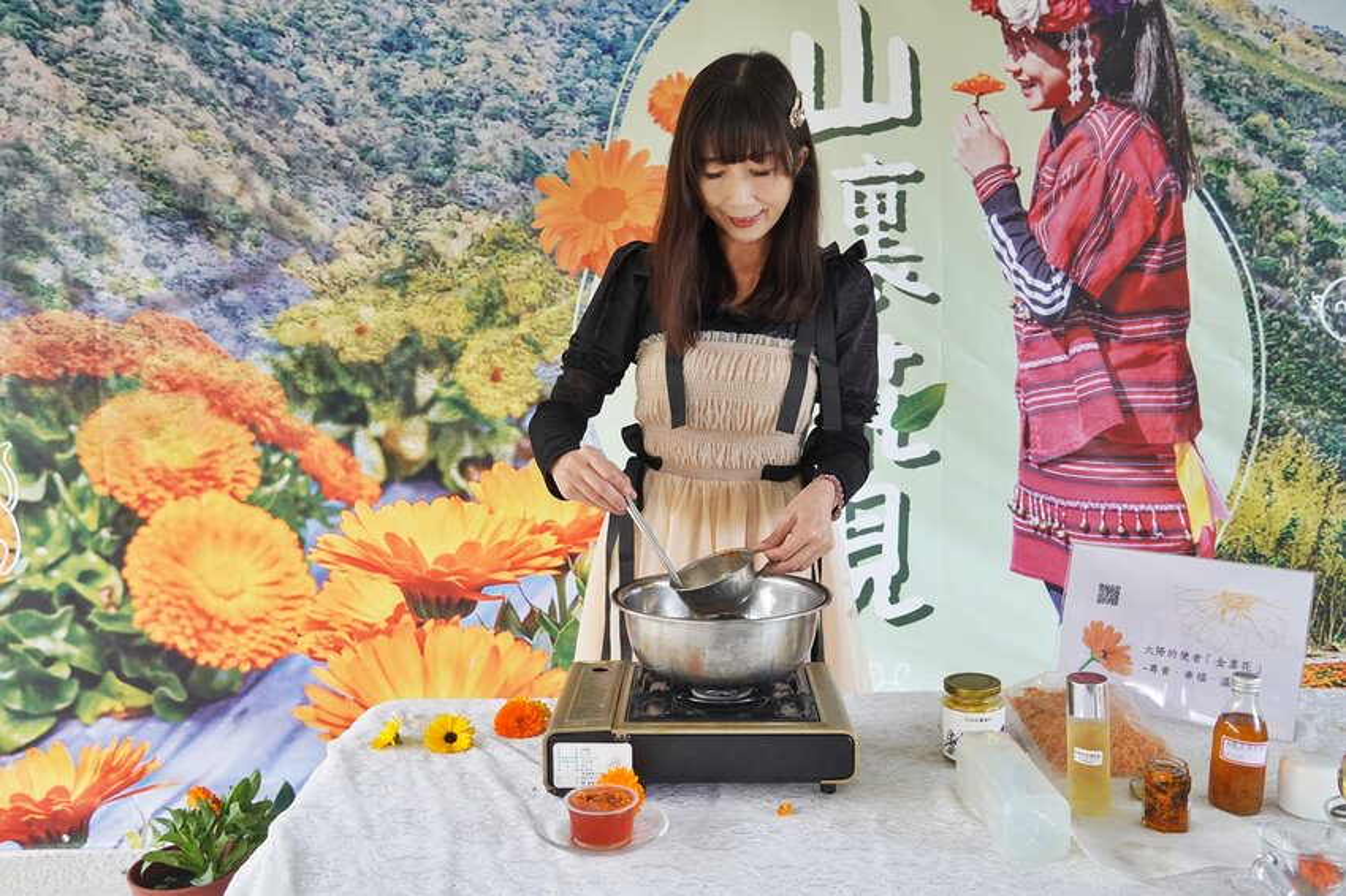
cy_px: 448
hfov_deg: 59.5
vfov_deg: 41.7
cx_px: 673
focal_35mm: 32
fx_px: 1177
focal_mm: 21
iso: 640
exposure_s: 1/125
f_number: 4.5
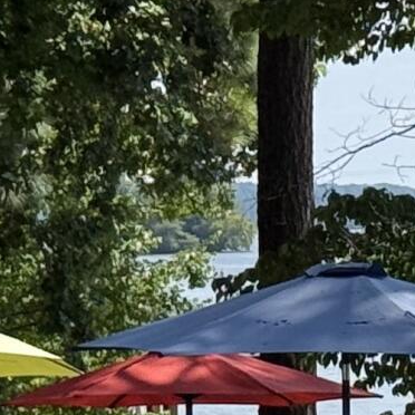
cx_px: 460
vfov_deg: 5.1
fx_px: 4639
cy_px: 322
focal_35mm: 342
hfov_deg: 5.1
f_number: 1.78
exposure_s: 1/3891
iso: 80
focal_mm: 6.76
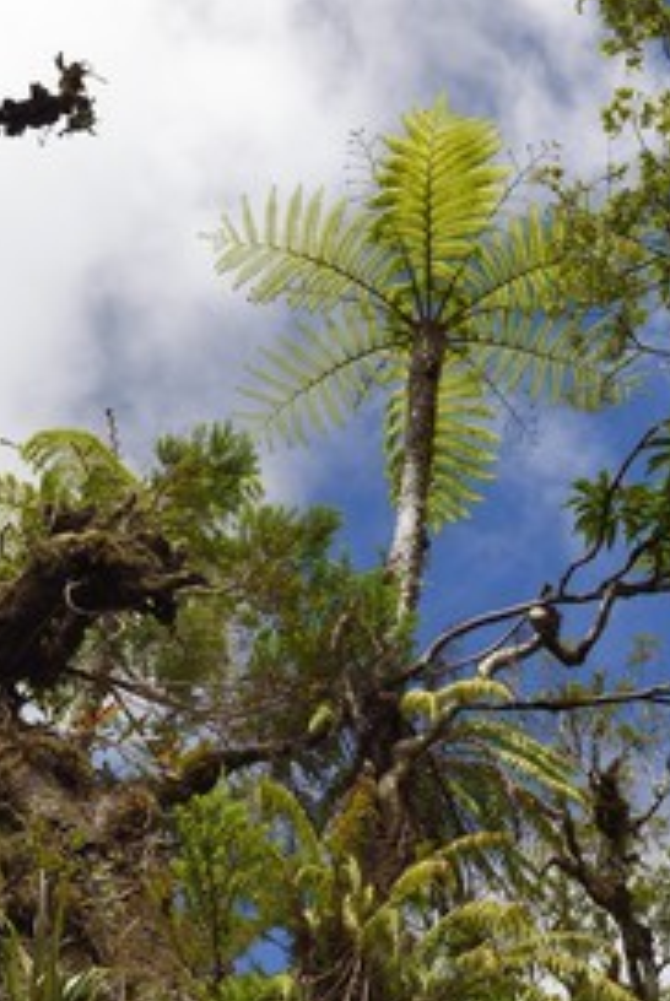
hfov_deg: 36.0
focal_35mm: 37
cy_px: 508
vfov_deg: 51.8
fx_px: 1030
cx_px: 331
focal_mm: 24
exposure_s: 1/200
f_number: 20
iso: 200
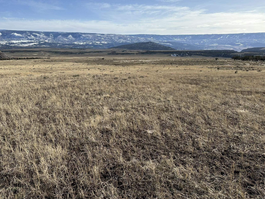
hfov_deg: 61.2
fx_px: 222
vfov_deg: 48.0
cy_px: 83
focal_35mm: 29
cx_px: 109
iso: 80
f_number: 1.78
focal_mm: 6.86
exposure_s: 1/7576
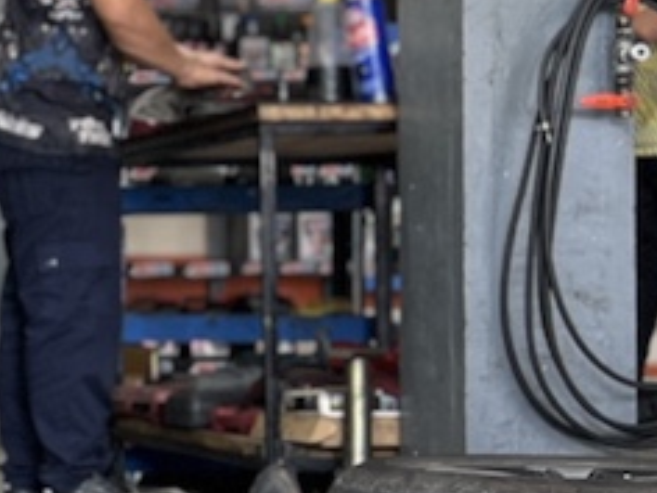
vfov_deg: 11.2
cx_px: -688
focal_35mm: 132
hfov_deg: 12.9
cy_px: 287
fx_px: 2505
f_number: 1.5
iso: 80
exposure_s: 1/100
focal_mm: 5.7
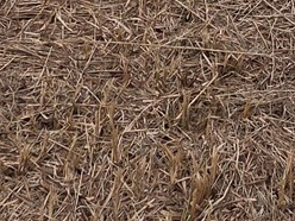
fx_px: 716
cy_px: -347
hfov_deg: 21.9
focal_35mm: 84
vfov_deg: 12.6
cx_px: 334
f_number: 2.2
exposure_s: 1/120
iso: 50
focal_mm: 2.2
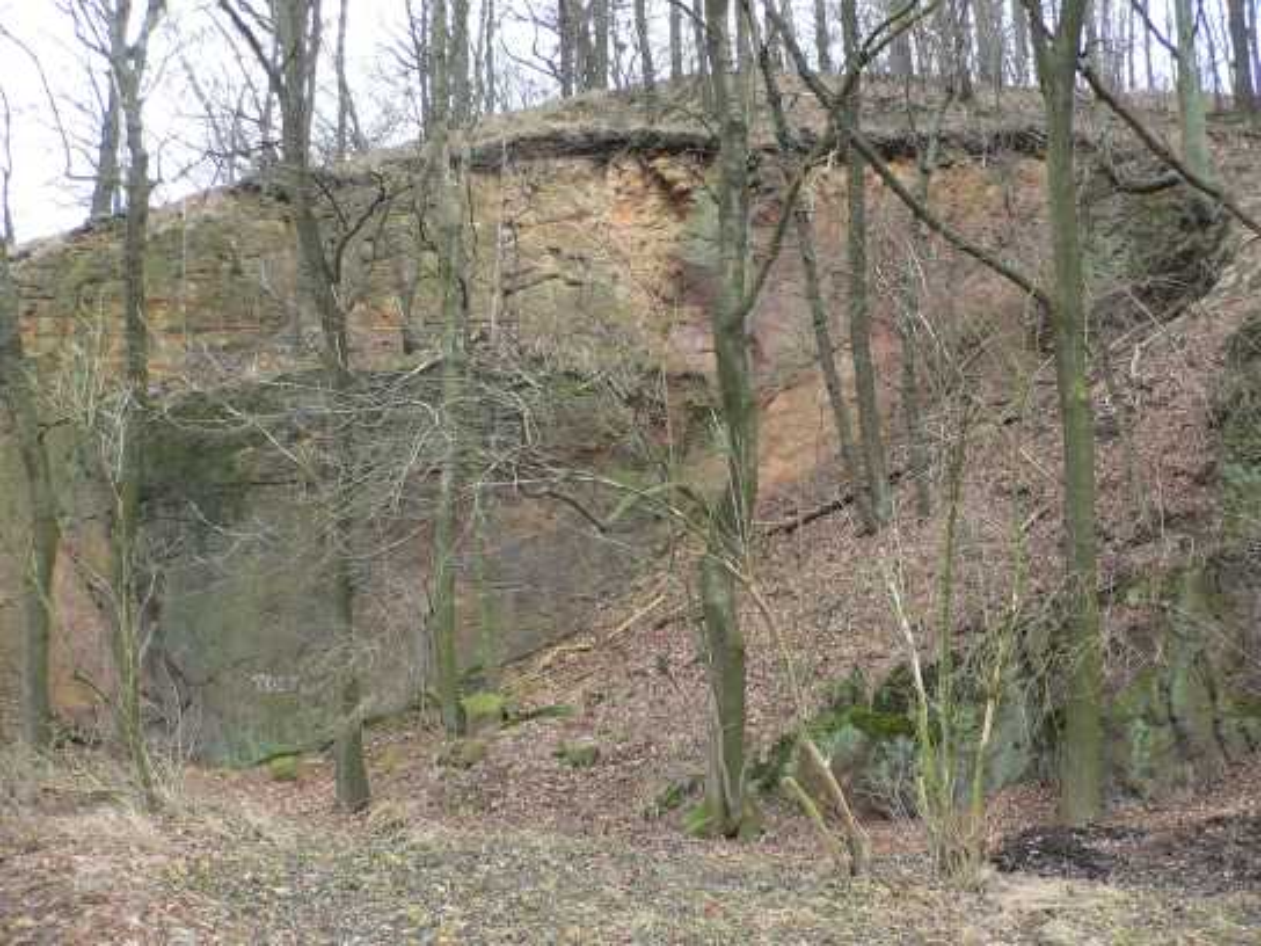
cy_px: 473
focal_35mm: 35
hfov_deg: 52.6
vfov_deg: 40.7
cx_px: 630
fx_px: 1275
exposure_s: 1/60
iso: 80
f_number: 2.8
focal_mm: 4.6
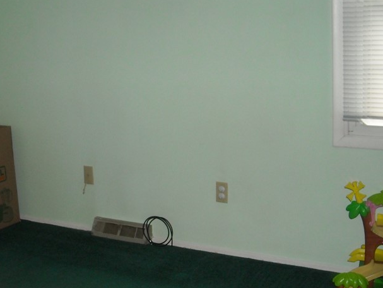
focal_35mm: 59
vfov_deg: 24.8
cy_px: 160
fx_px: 653
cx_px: 117
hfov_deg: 32.3
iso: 200
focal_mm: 5.7
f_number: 2.8
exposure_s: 1/60
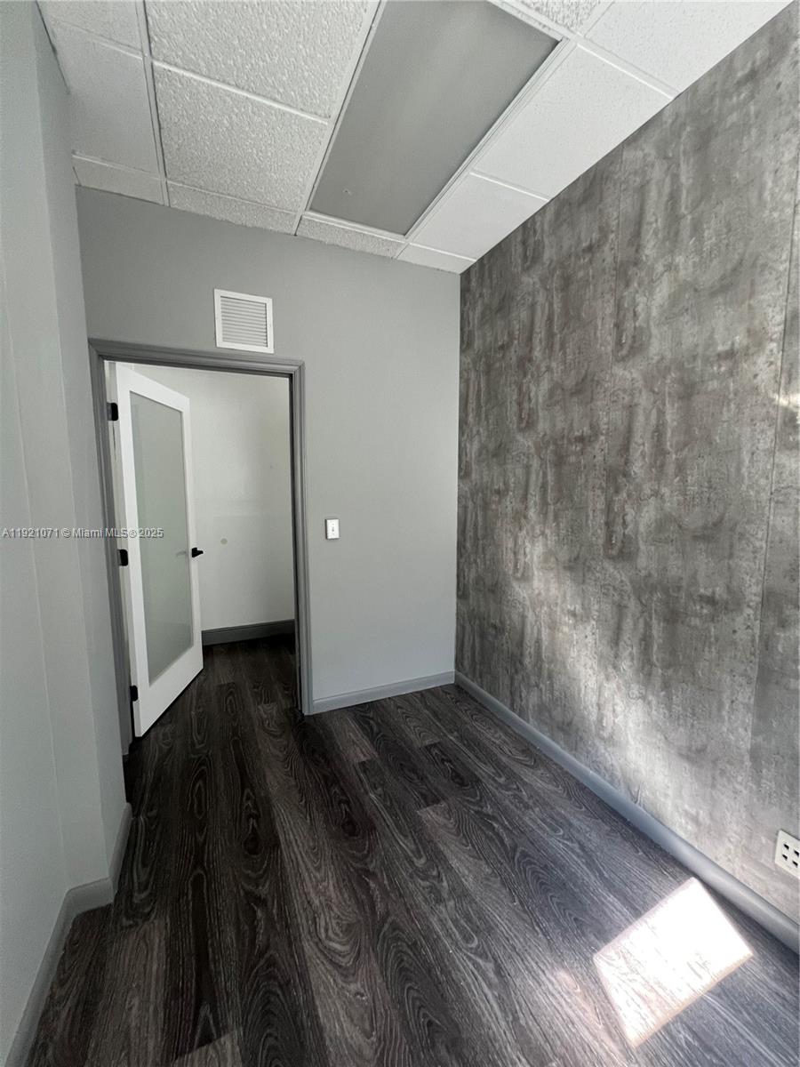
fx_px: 401
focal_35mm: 13
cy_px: 534
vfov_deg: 106.2
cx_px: 400
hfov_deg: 89.9
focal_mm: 1.57
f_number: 1.8
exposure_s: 1/76
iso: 250
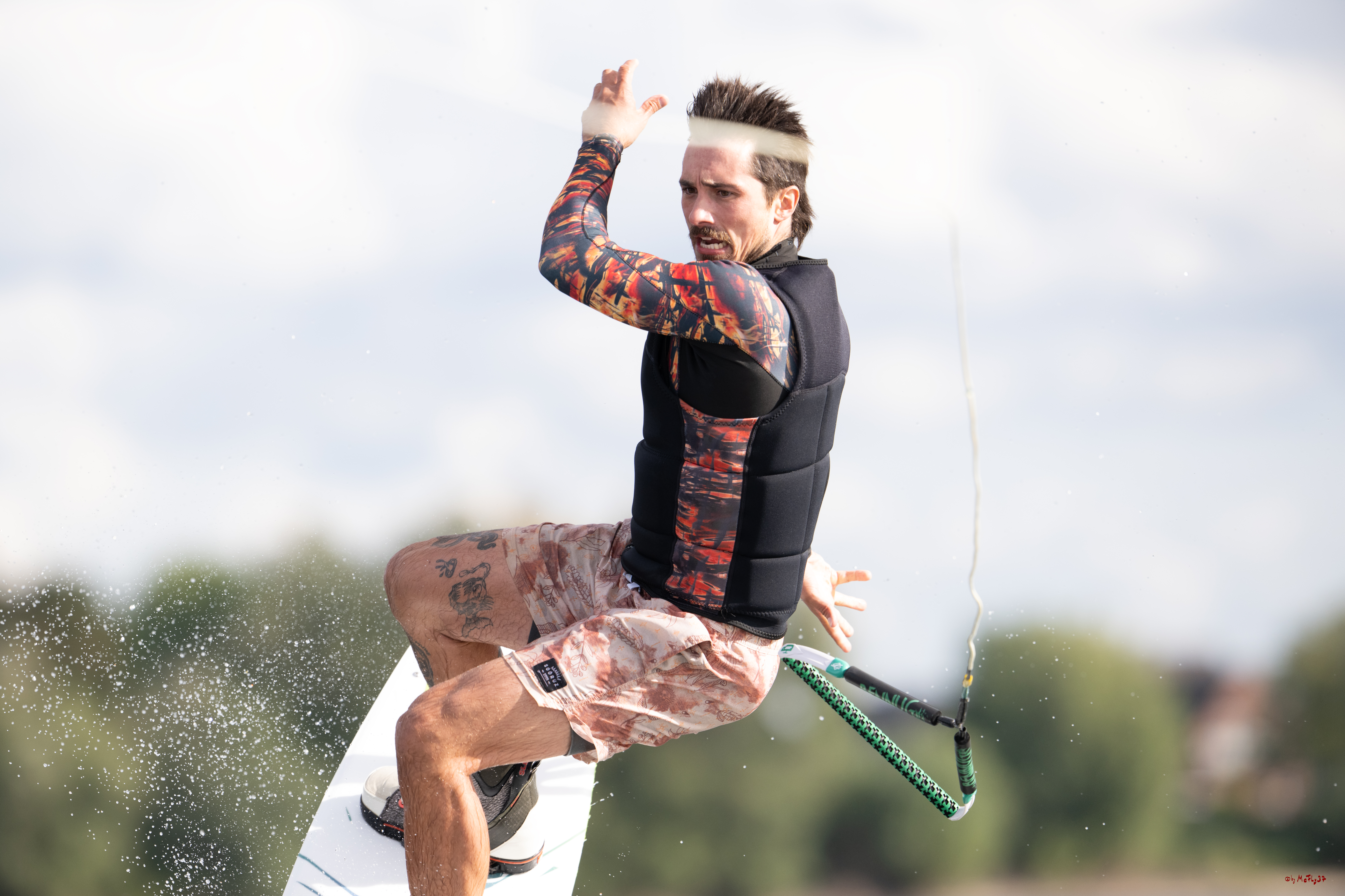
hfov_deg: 5.2
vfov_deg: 3.4
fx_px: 14943
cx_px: 672
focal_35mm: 400
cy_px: 448
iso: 500
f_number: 4.5
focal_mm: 400
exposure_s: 1/2500
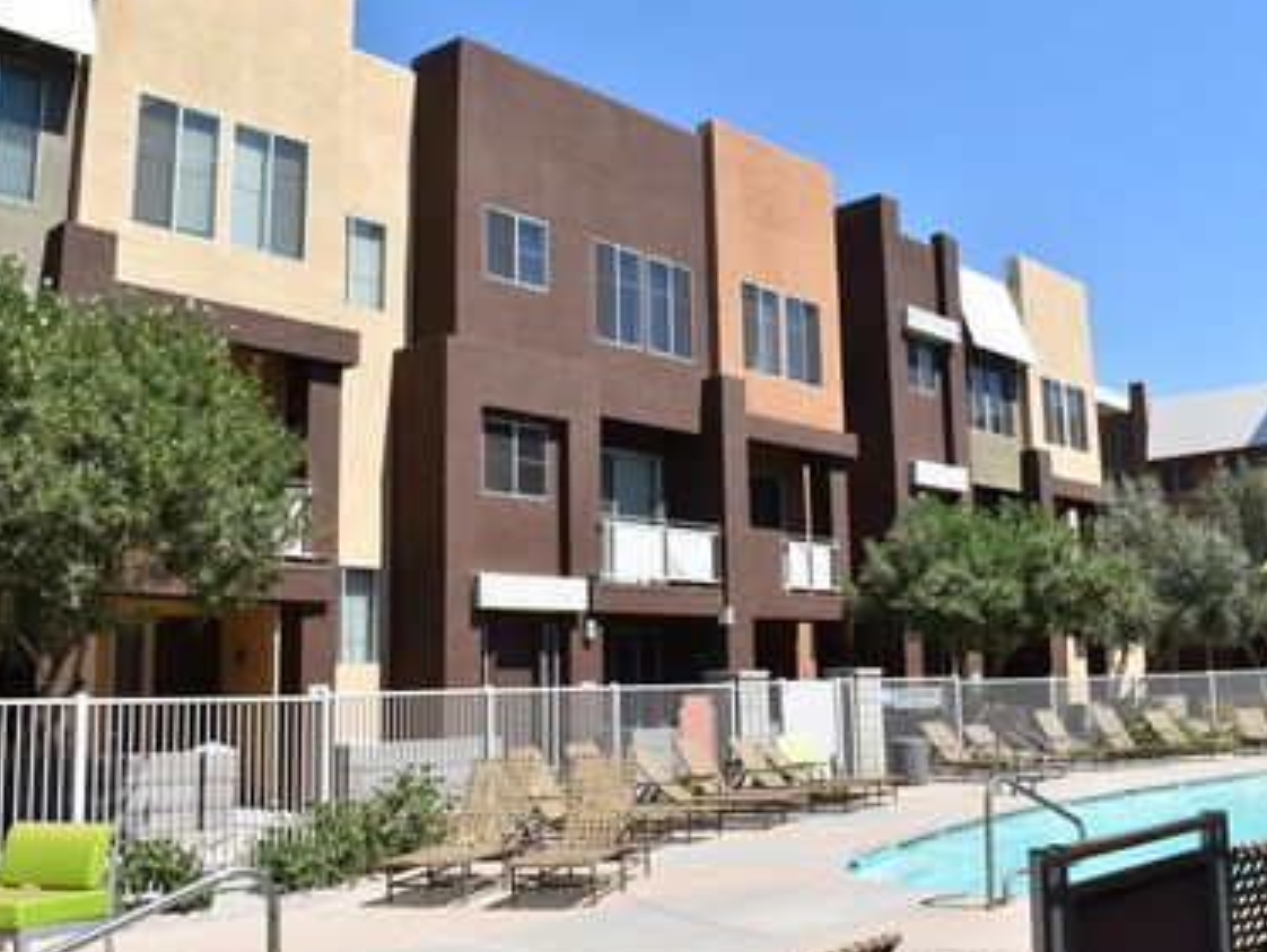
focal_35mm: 37
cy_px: 434
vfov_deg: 38.7
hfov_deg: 50.0
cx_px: 691
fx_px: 1355
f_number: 10
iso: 200
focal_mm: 20
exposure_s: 1/400
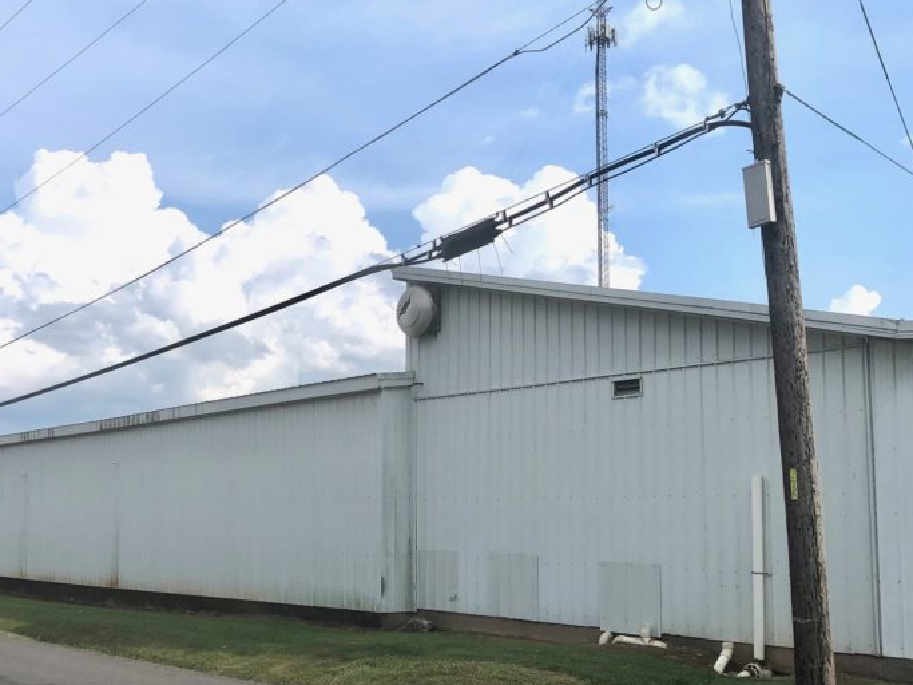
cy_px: 432
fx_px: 1108
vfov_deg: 34.1
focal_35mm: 42
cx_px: 354
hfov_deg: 44.5
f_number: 1.8
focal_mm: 3.99
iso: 25
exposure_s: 1/3205
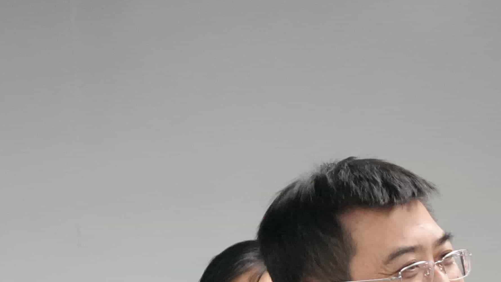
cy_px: 390
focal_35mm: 273
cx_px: 439
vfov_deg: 4.4
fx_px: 3626
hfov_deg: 7.9
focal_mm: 50
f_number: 5.6
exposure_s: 1/160
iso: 5000
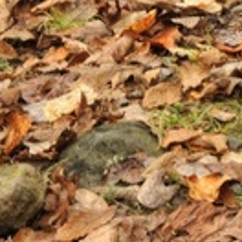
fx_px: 1977
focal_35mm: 250
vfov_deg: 6.5
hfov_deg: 6.8
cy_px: -429
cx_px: 500
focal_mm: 26
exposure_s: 1/4
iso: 400
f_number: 22
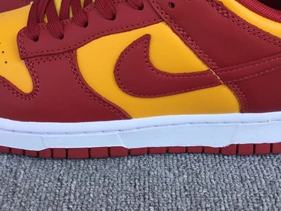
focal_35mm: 62
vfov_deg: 23.2
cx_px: 153
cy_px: 30
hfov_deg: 31.2
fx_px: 504
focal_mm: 3.3
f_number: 2.4
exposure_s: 1/351
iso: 25
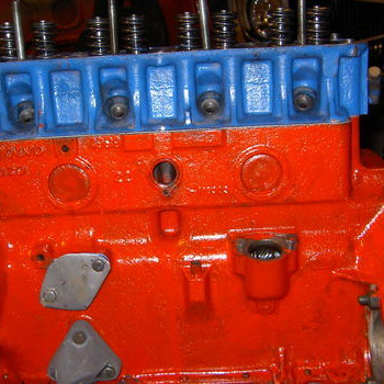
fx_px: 690
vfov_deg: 31.0
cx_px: 197
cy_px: 224
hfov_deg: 31.1
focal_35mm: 55
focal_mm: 5.6
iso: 100
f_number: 2.8
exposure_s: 1/60
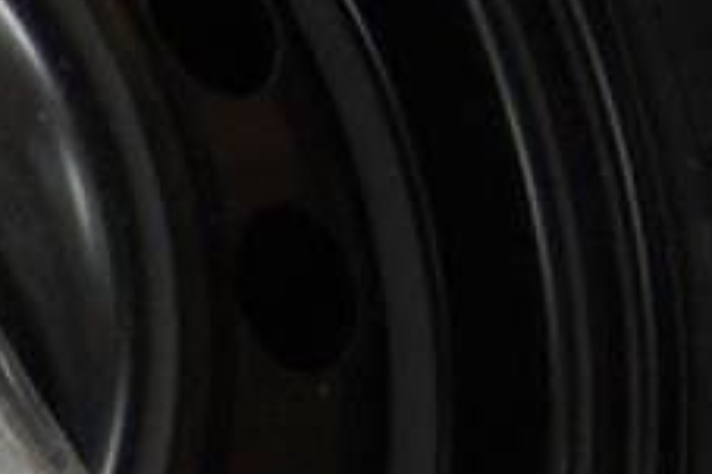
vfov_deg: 17.3
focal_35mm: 76
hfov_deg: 23.0
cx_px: -267
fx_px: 1502
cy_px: 518
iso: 800
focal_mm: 18
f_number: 3.5
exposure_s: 1/30
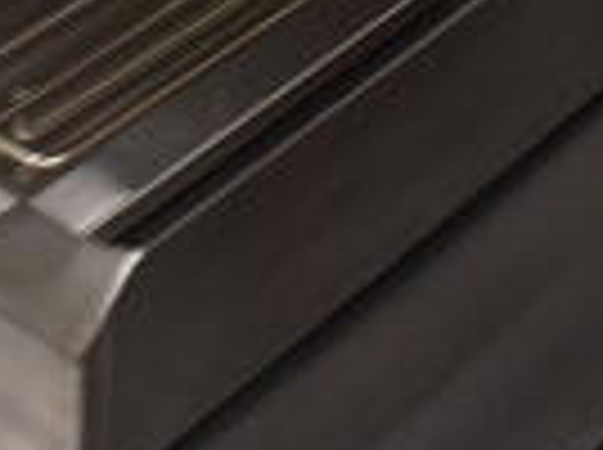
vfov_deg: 9.6
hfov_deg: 13.2
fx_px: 2521
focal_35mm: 145
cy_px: -414
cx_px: -166
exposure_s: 1/30
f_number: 3.8
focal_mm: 22
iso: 250
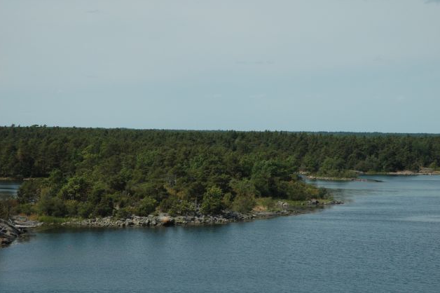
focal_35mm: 107
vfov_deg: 12.8
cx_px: 221
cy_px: 147
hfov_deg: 19.1
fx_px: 1307
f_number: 13
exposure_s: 1/640
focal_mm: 70
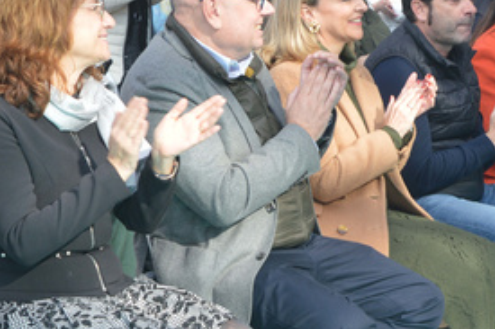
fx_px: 2047
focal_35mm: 149
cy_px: 121
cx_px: 511
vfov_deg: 9.2
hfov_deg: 13.6
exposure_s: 1/125
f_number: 5.6
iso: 220
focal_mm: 38
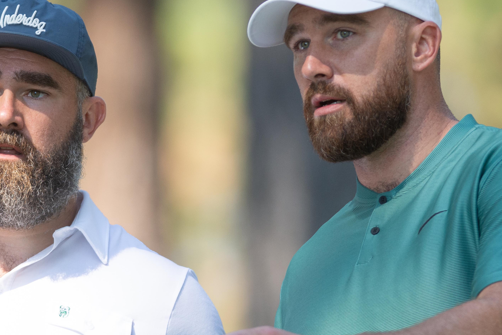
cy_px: 141
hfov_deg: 2.2
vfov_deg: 1.4
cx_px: 189
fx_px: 13372
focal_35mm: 959
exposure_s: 1/1250
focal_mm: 300
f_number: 2.8
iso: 320
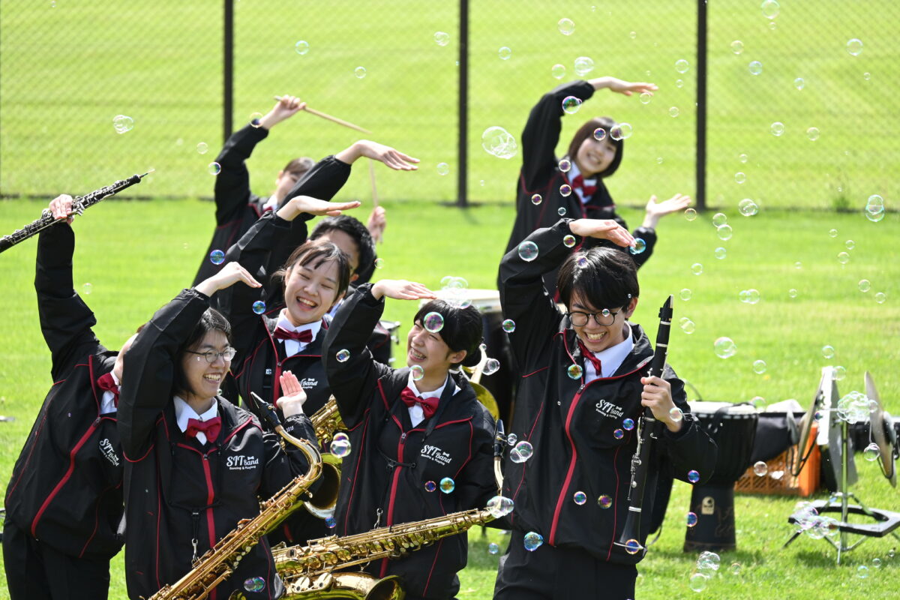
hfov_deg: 8.3
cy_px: 300
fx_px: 6187
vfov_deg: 5.6
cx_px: 450
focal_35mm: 248
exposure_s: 1/500
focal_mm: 165
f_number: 5.6
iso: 280
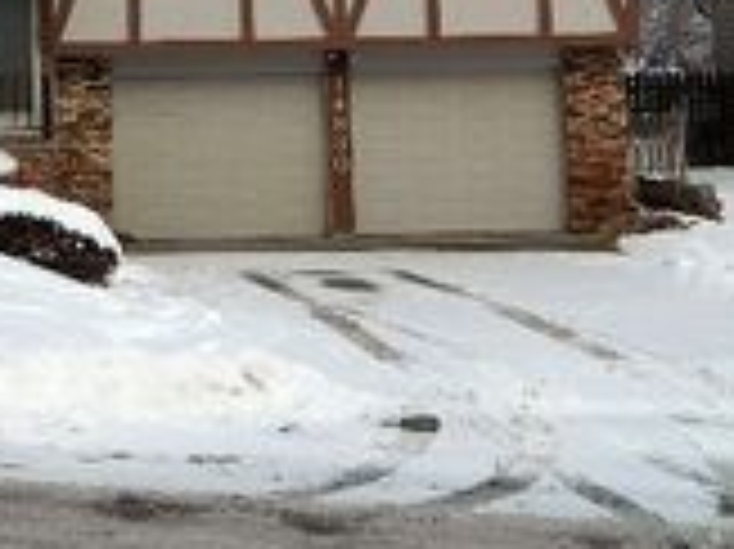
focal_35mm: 66
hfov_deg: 28.5
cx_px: 99
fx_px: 1398
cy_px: 22
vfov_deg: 21.6
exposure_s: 1/200
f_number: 9.1
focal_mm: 5.6
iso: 80
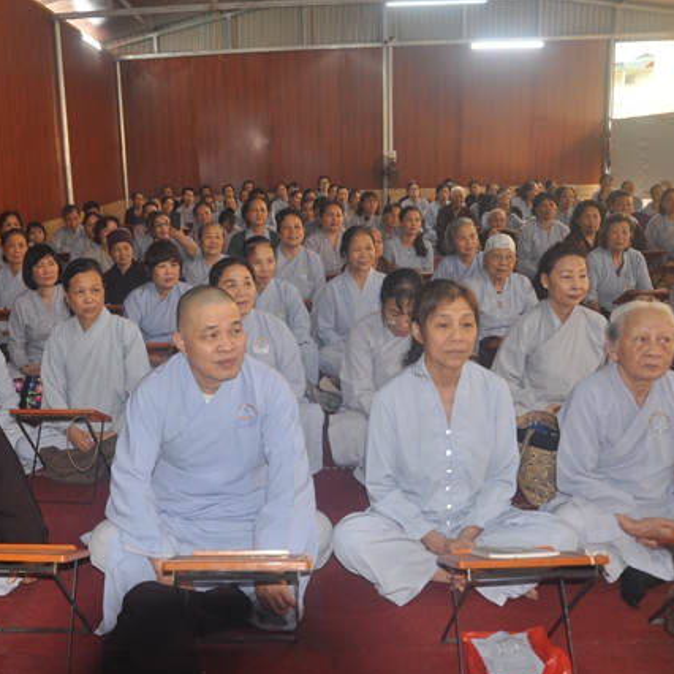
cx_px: 226
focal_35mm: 35
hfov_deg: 46.5
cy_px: 340
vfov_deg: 47.2
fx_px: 771
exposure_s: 1/60
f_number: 4
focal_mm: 18
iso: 640
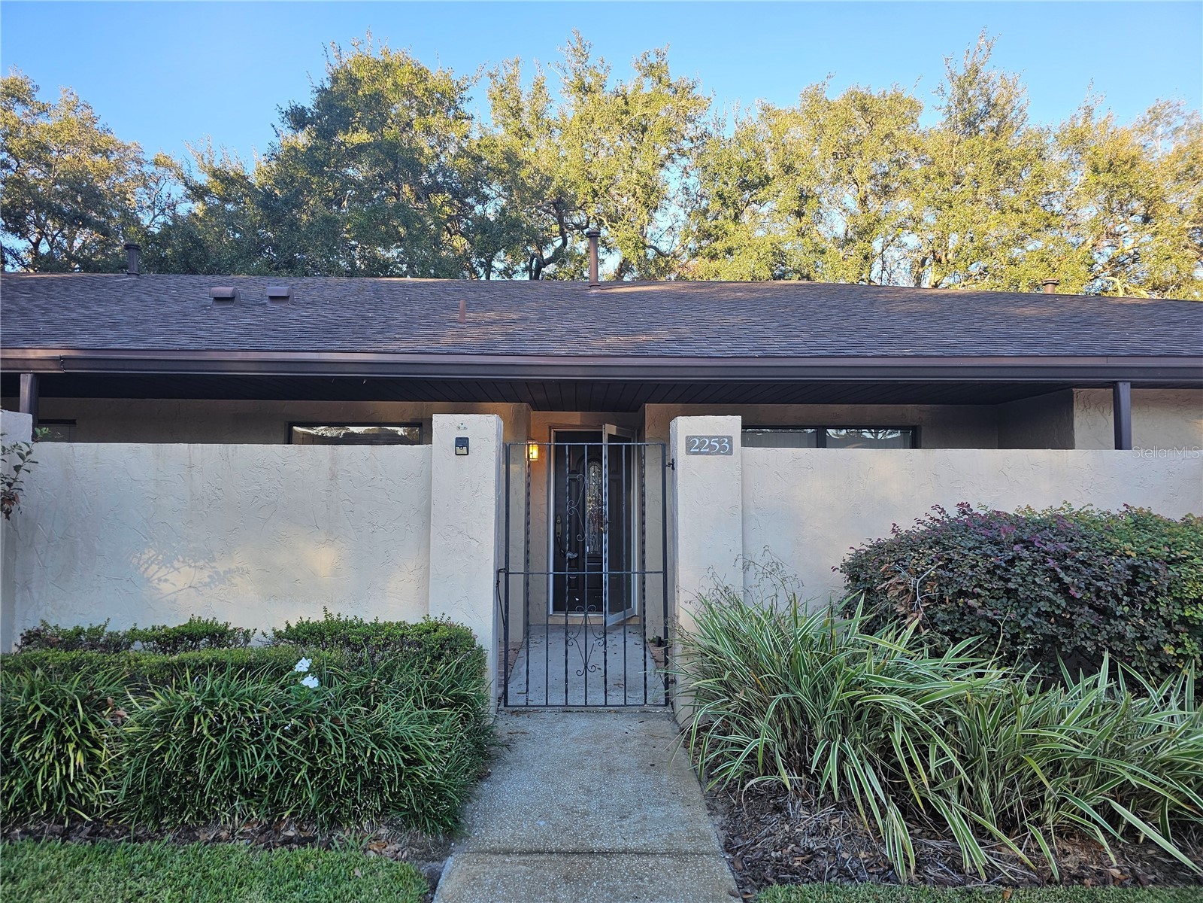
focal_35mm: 23
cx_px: 602
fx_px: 799
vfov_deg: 58.9
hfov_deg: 73.9
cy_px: 452
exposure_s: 1/207
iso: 25
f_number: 1.7
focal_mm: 6.3
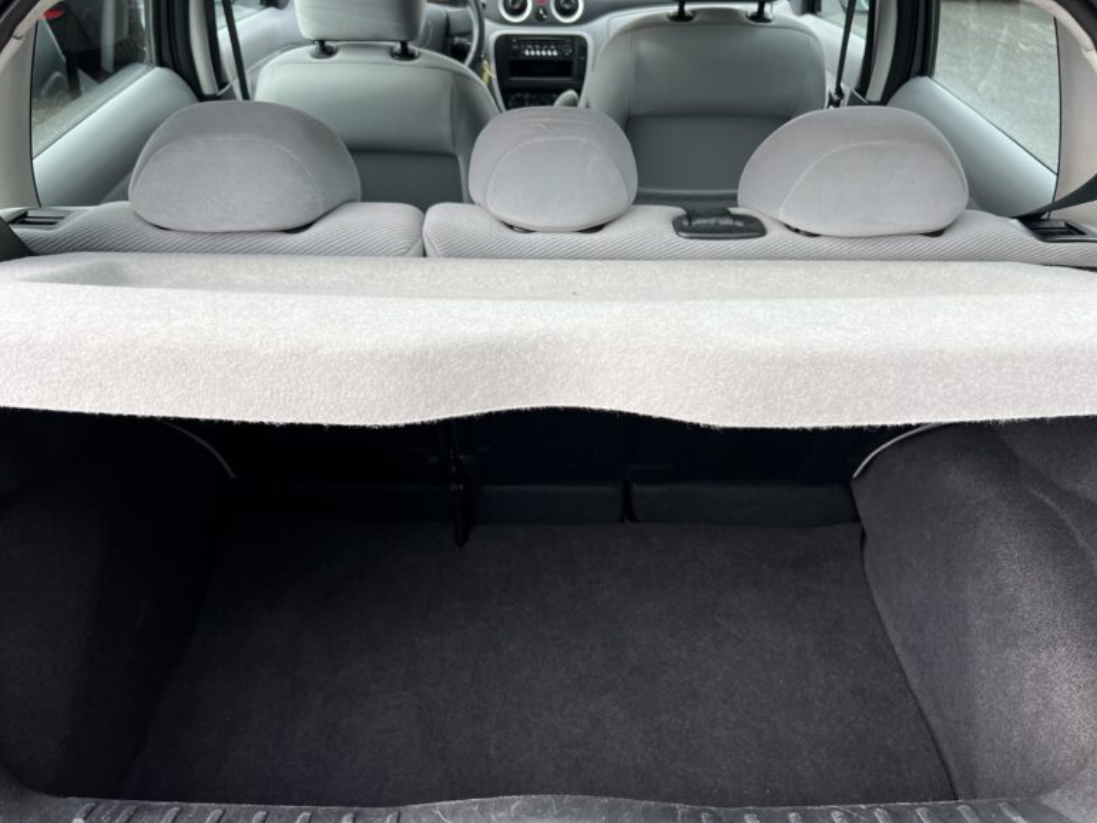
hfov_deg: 65.3
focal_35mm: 27
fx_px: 856
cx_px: 543
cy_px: 397
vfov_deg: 51.4
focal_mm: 5.7
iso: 40
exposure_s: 1/255
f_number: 1.5
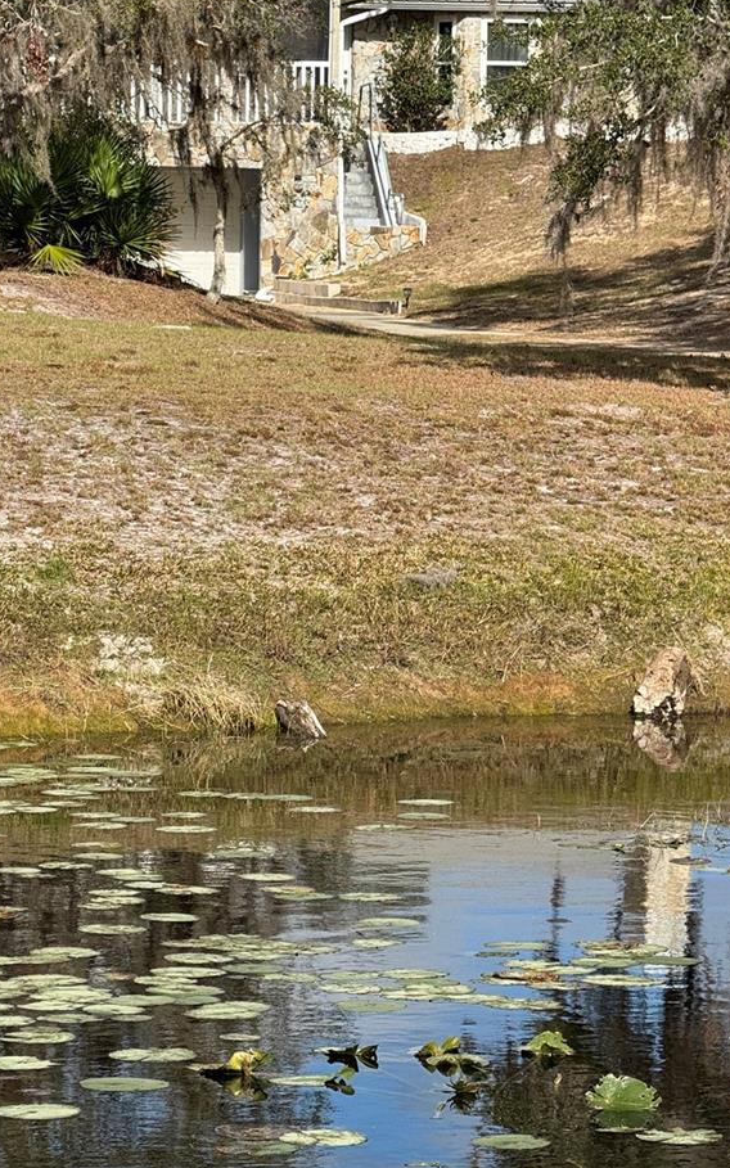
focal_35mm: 168
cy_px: 491
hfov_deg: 7.8
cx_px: 298
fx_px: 5349
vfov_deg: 12.5
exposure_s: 1/1248
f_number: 2.8
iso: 50
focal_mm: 15.66
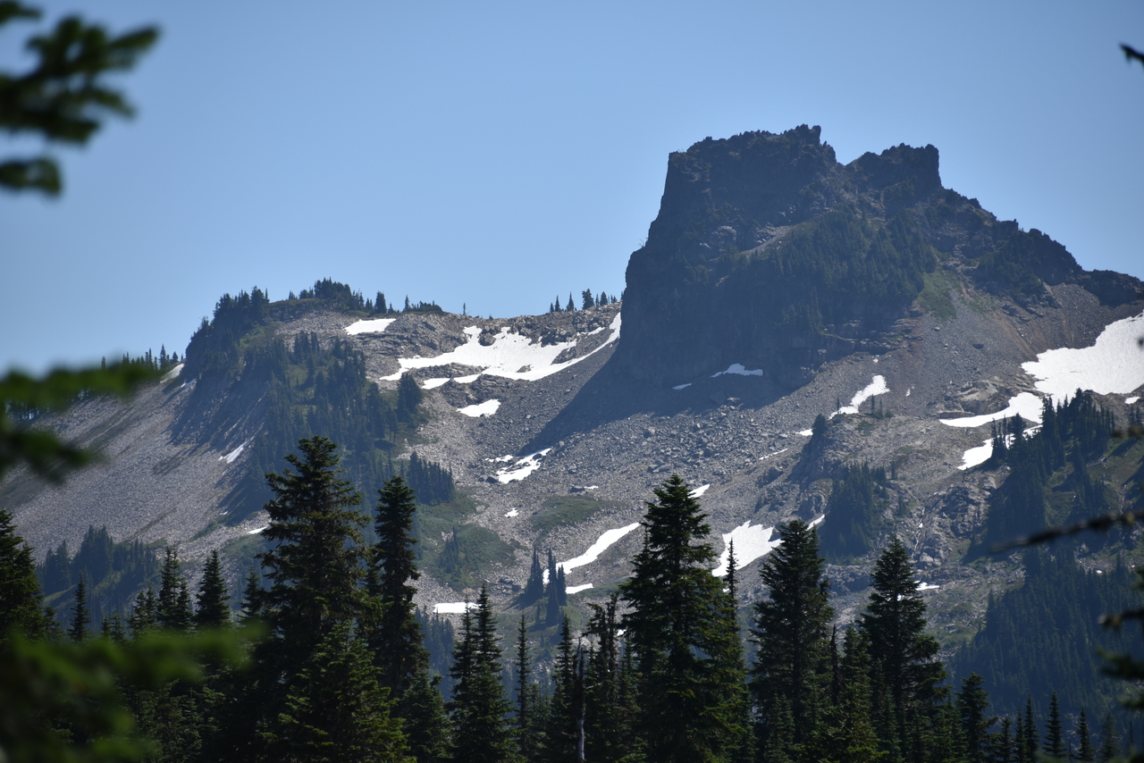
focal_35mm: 250
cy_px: 382
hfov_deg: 8.2
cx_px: 572
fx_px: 7946
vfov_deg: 5.5
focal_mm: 250
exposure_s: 1/500
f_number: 7.1
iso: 100
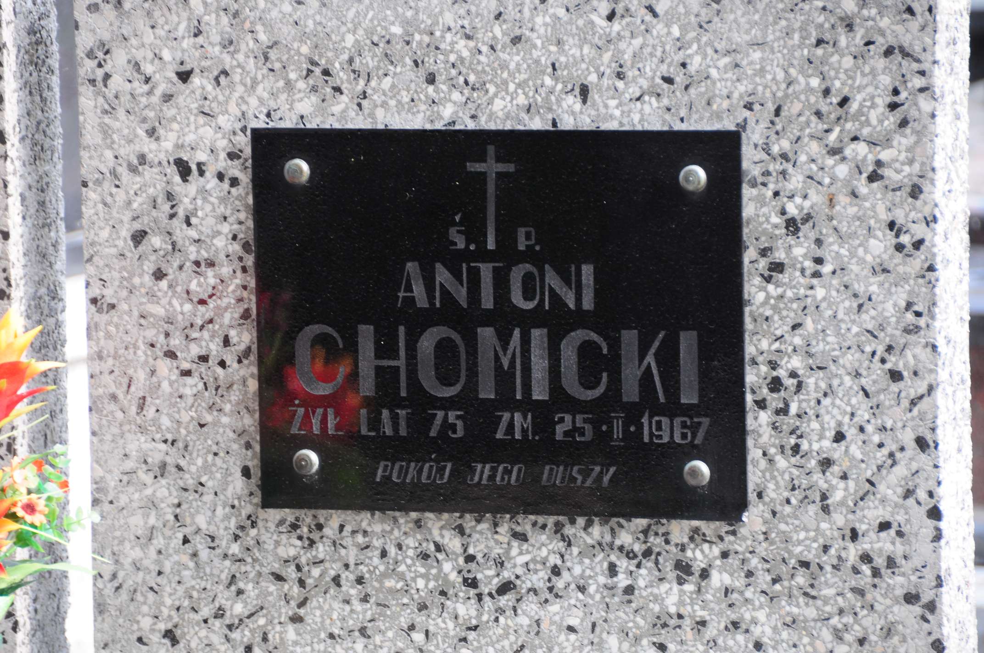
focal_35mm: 225
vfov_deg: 6.1
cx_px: 492
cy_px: 326
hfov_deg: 9.2
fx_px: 6142
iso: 250
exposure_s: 1/80
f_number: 5.6
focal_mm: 150
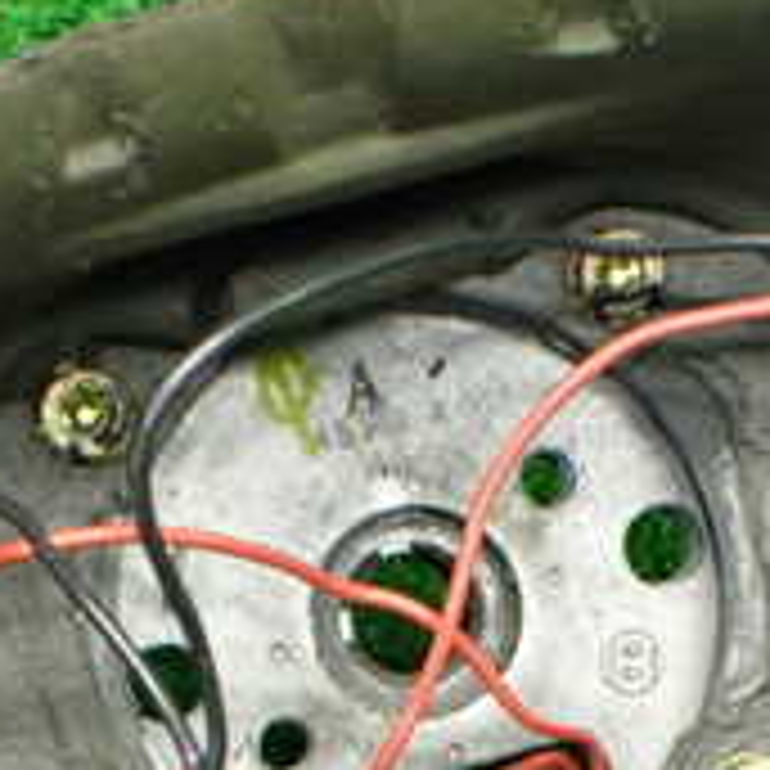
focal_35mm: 93
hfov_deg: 18.6
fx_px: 2340
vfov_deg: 17.8
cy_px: 928
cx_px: 504
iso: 800
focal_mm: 5.4
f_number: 2.3
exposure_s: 1/60
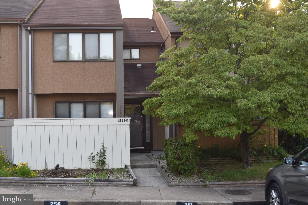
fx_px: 411
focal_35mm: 48
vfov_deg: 28.1
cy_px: 102
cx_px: 154
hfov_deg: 41.1
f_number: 5.6
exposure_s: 1/125
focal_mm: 32
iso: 180
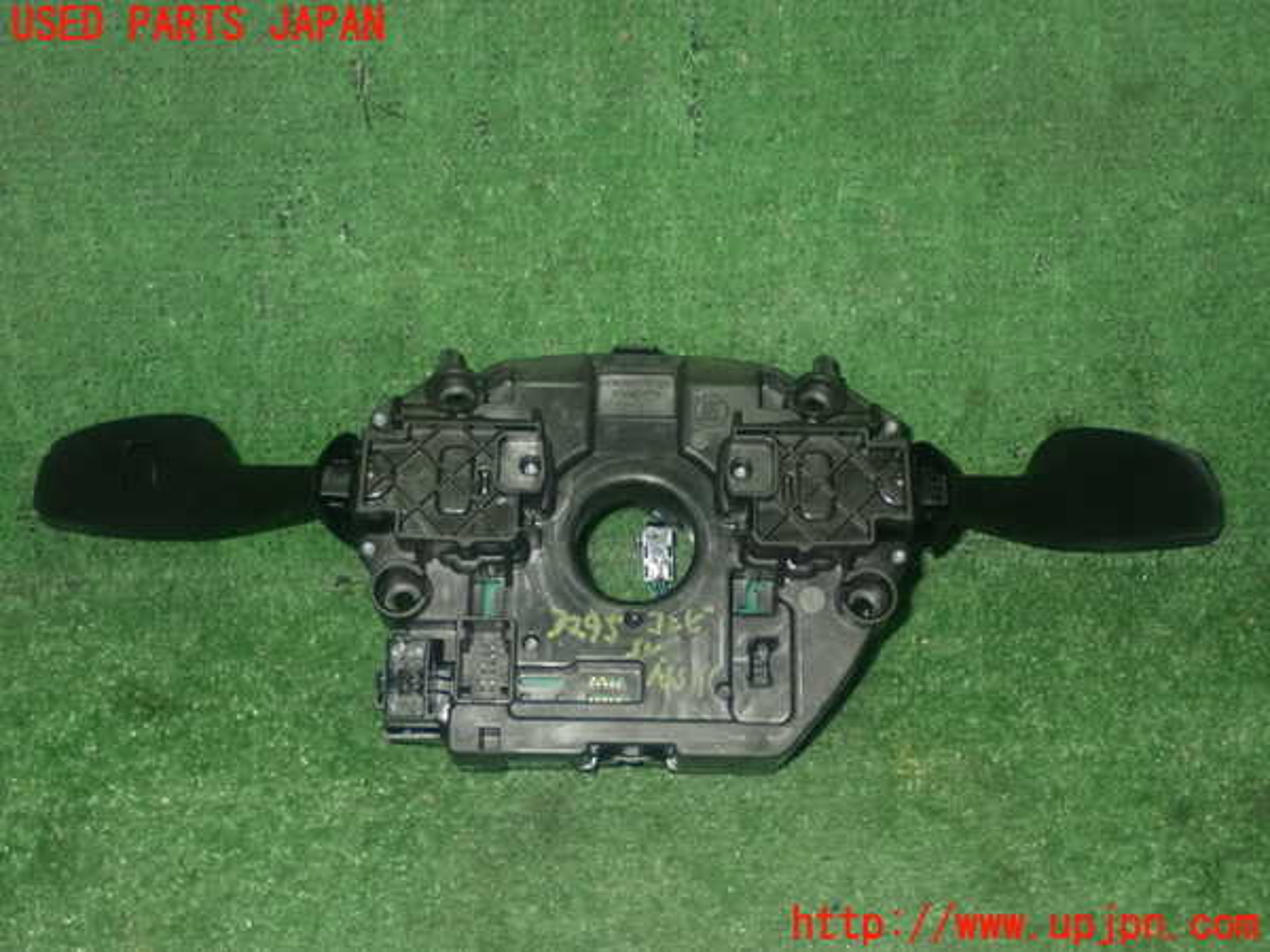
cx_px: 635
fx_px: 2128
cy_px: 476
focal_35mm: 58
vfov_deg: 25.2
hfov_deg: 33.2
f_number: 10
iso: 1250
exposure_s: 1/60
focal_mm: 10.35
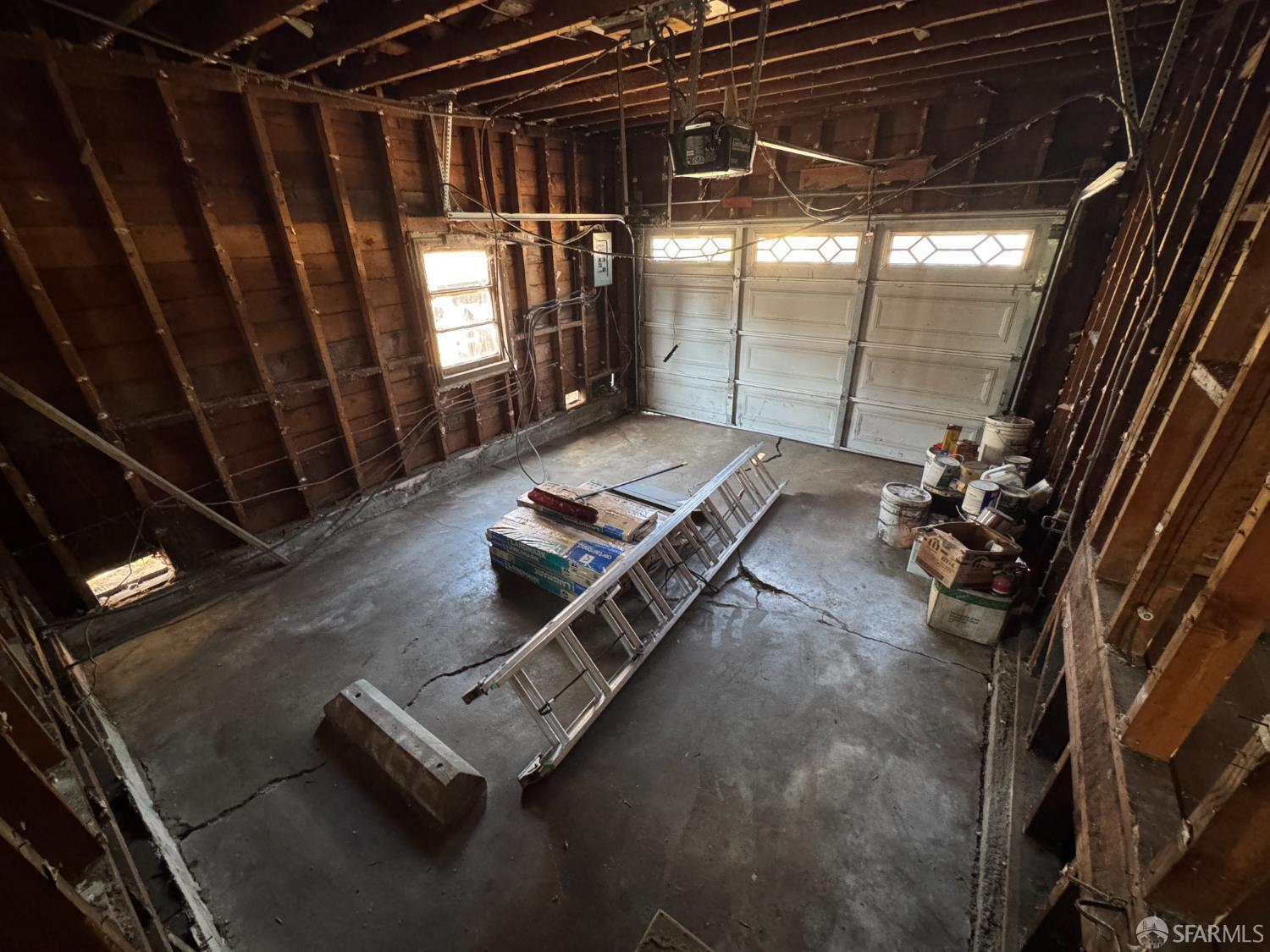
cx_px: 635
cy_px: 476
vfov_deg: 85.7
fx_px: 514
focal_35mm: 14
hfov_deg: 102.1
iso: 1000
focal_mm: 2.22
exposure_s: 1/60
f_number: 2.2
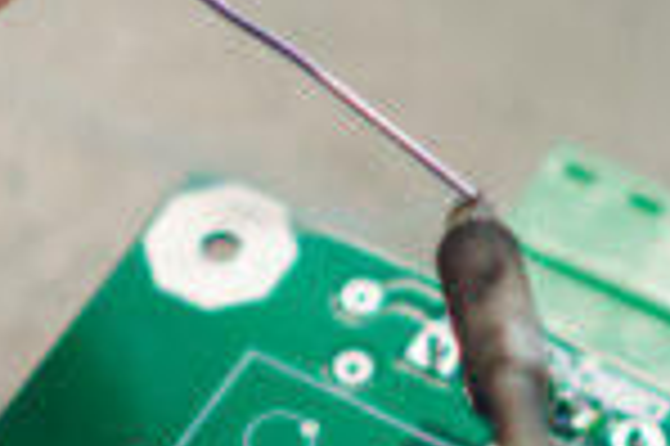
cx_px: 1052
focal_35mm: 586
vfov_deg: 2.3
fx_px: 10894
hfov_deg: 3.5
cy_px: 624
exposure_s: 1/100
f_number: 1.8
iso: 125
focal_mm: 85
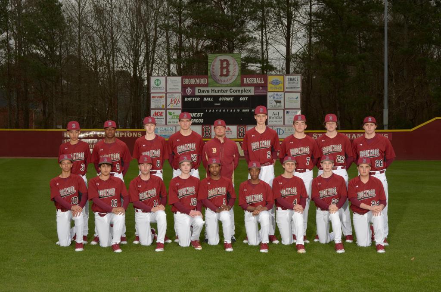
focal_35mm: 57
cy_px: 146
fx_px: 697
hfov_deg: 35.1
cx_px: 220
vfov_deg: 23.7
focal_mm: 38
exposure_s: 1/250
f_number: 13
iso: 400
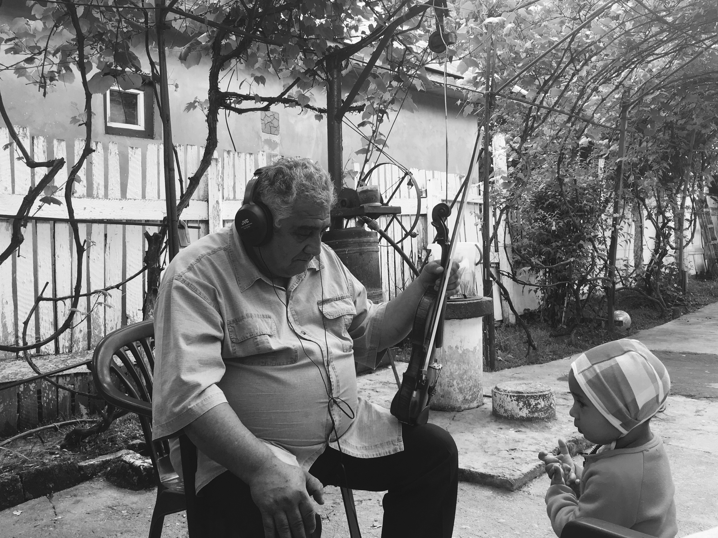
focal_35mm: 34
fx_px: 705
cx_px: 400
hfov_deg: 53.8
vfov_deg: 41.7
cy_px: 229
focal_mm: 4.15
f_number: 2.2
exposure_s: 1/100
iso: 25
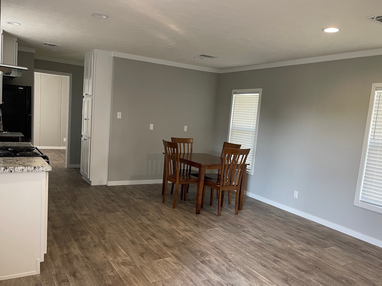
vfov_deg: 49.7
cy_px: 154
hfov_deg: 63.4
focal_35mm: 28
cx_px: 188
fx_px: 309
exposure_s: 1/60
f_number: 1.6
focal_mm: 5.1
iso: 100
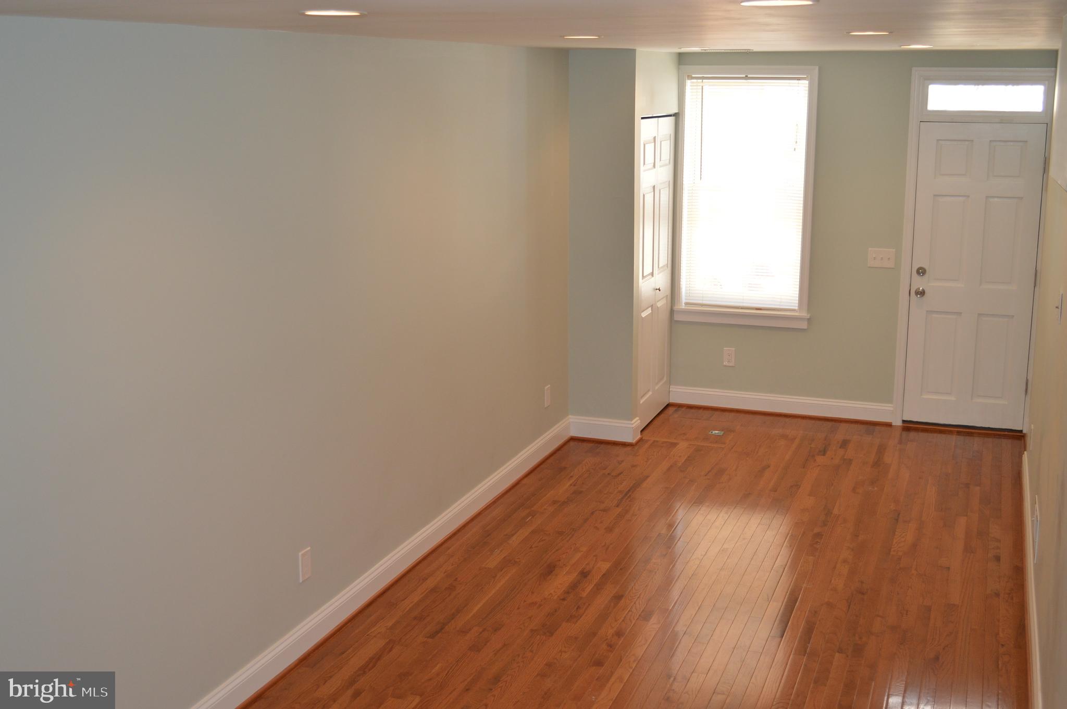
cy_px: 354
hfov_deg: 49.6
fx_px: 1155
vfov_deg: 34.1
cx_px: 534
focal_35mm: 39
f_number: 4.2
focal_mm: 26
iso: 450
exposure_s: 1/60
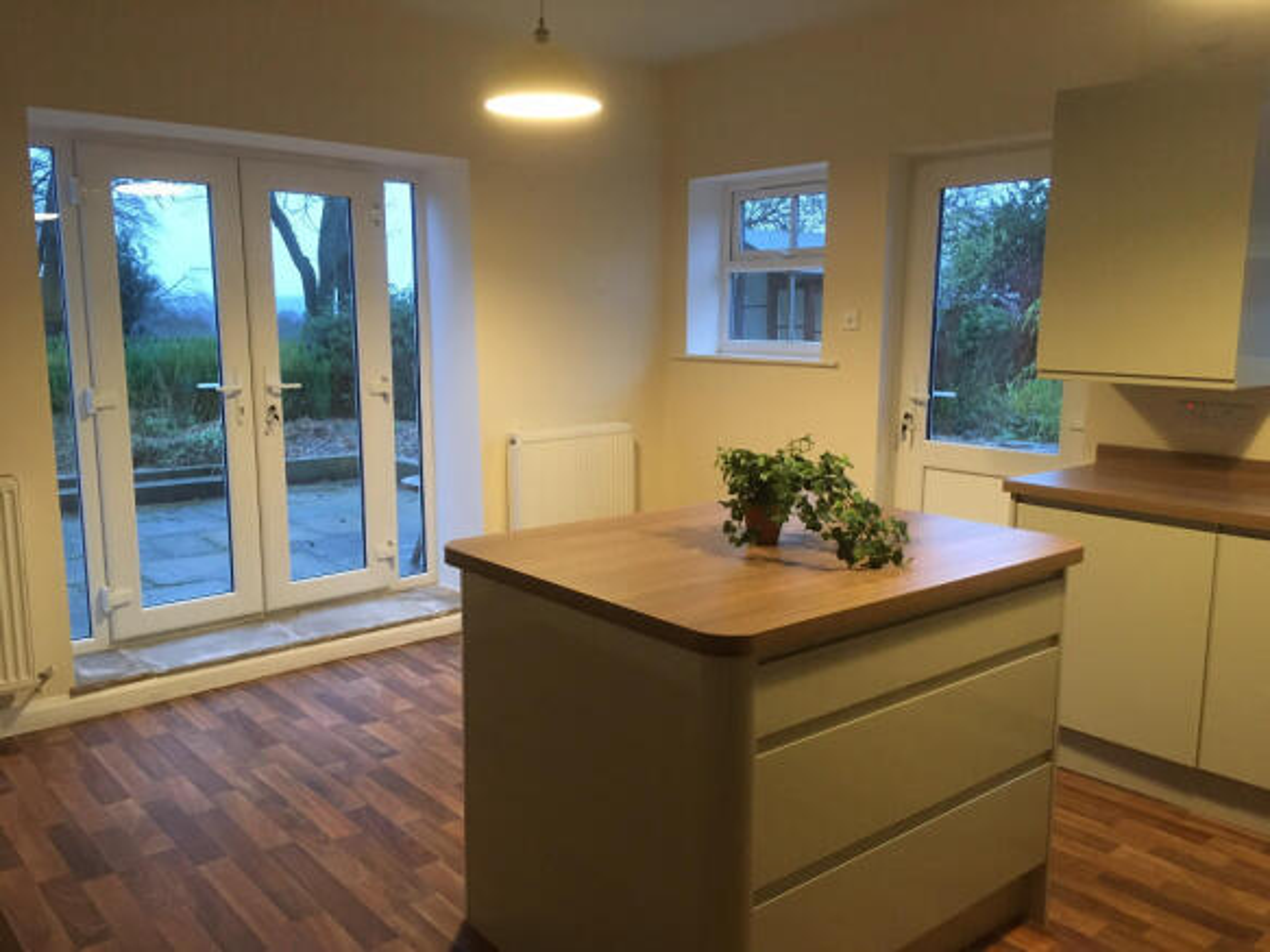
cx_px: 635
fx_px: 1064
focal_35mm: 29
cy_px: 476
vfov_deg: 48.2
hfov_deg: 61.7
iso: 200
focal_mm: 4.15
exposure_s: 1/25
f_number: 2.2
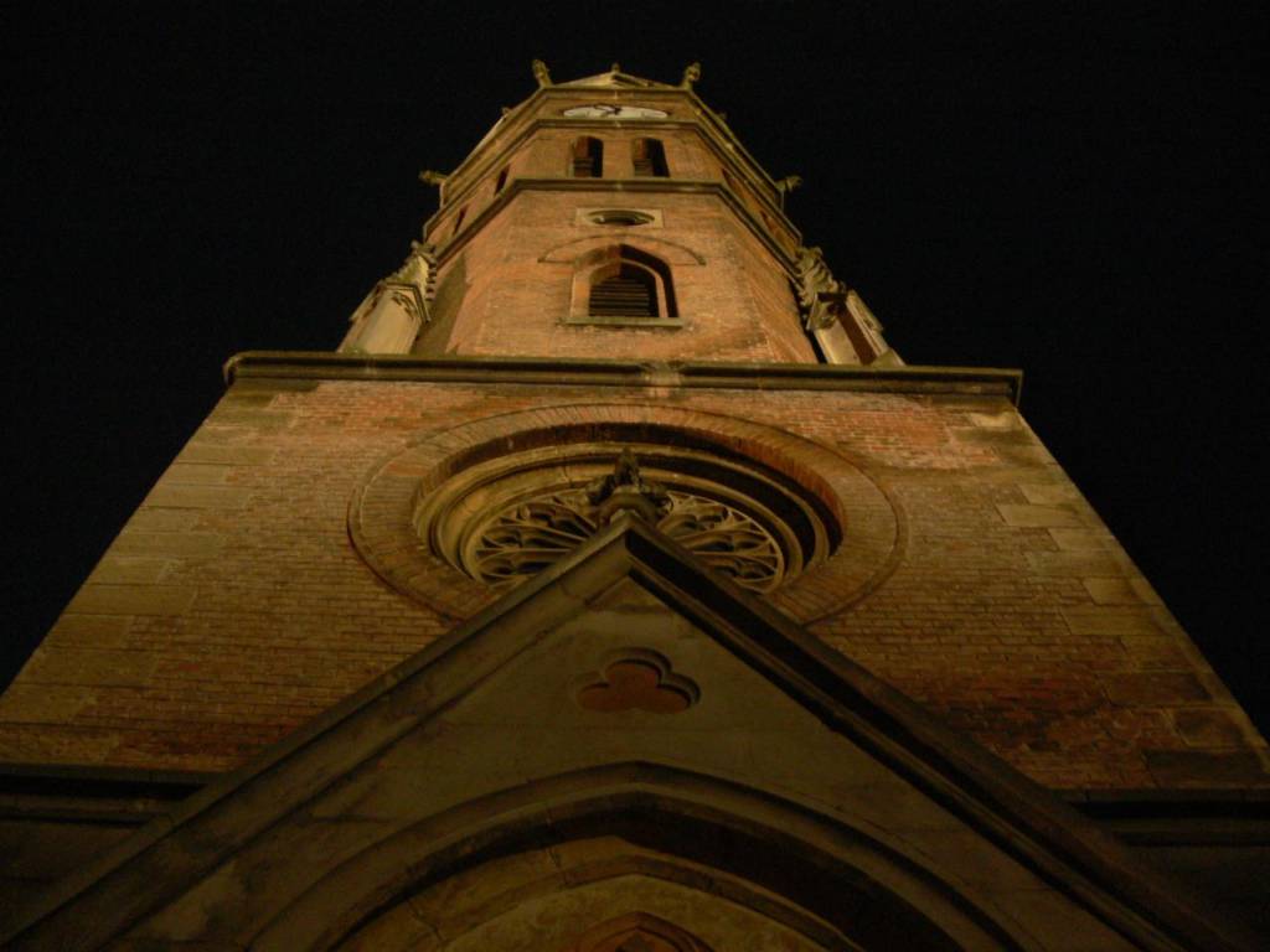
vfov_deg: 40.7
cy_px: 476
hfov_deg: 52.6
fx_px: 1284
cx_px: 635
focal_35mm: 35
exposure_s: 1
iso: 200
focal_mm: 7.4
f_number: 2.8
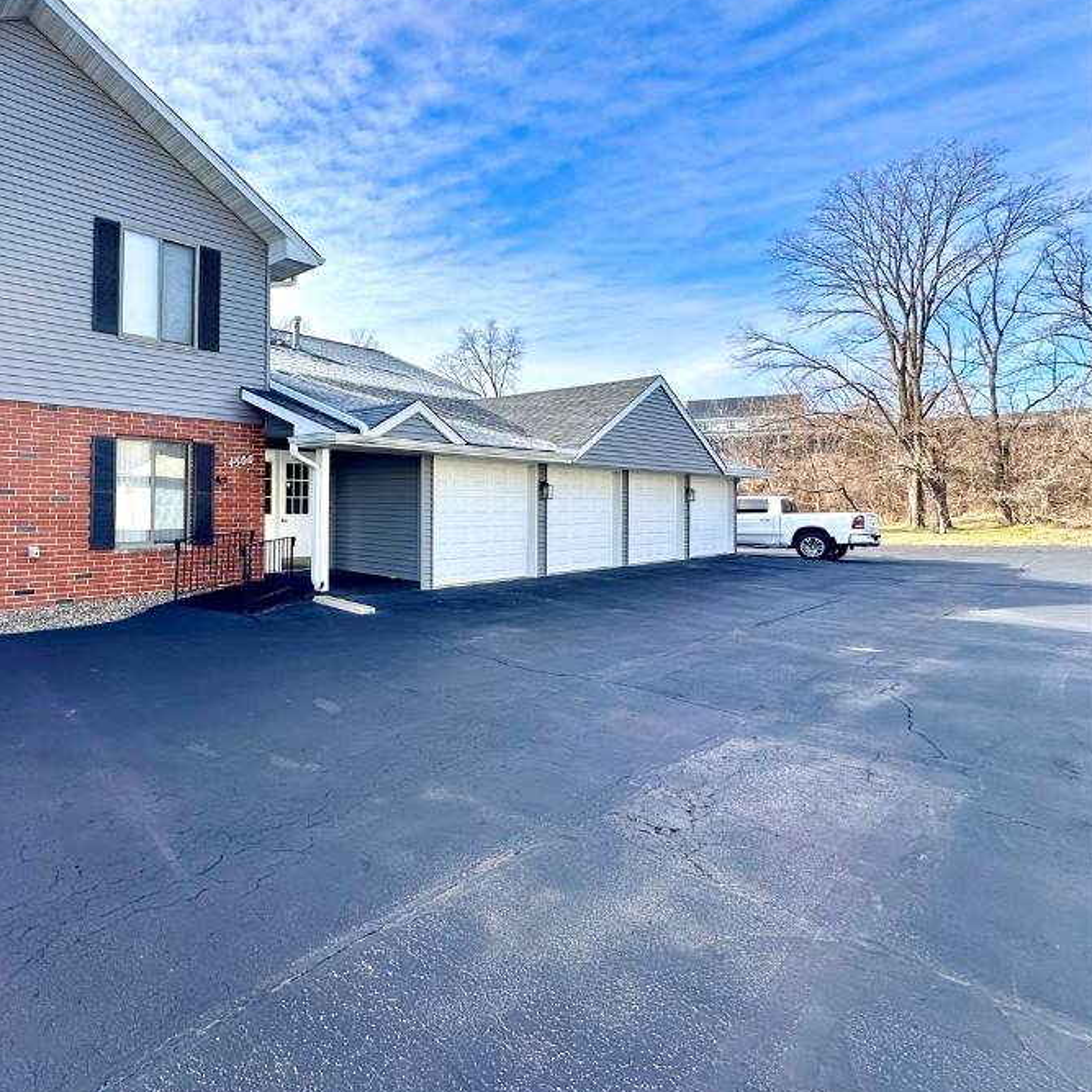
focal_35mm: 19
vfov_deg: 77.4
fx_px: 678
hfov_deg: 71.8
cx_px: 260
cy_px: 486
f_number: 2.2
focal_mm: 2.22
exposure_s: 1/575
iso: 40
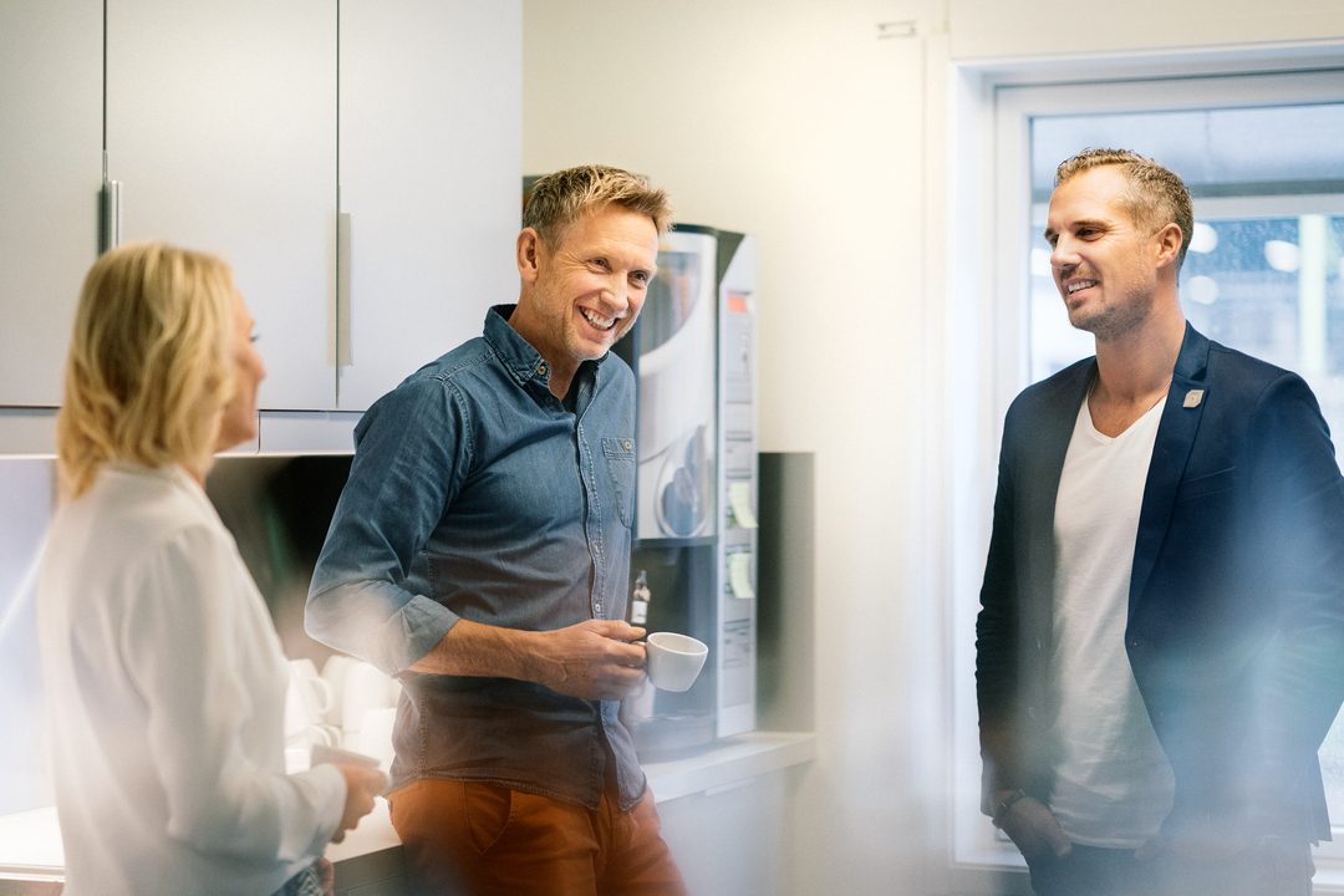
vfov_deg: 16.1
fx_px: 3173
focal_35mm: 85
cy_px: 448
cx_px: 672
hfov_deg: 23.9
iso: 1250
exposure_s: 1/800
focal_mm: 85
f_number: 1.8
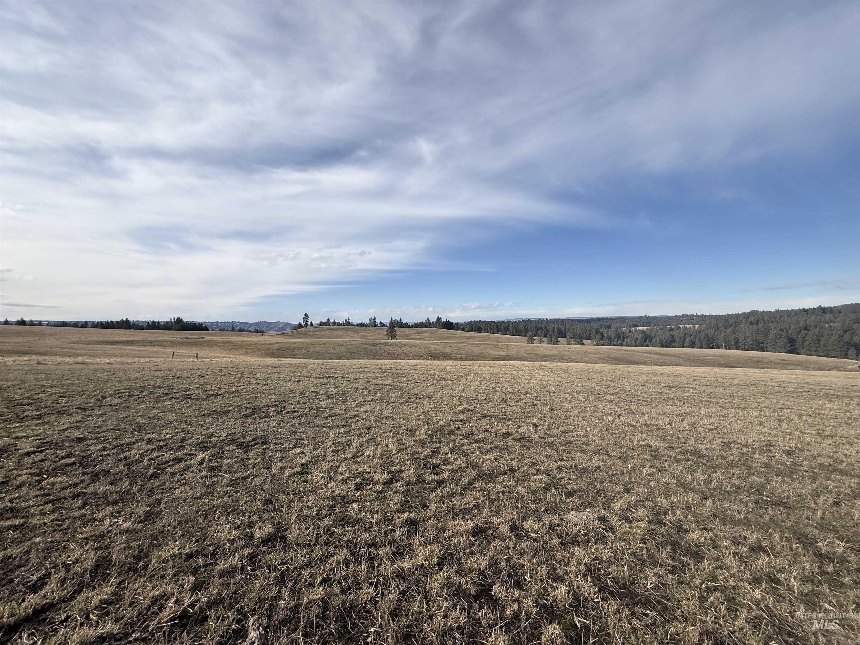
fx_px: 348
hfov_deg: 102.1
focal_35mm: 14
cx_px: 430
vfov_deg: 85.7
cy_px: 322
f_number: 2.2
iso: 50
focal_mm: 2.22
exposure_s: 1/2410
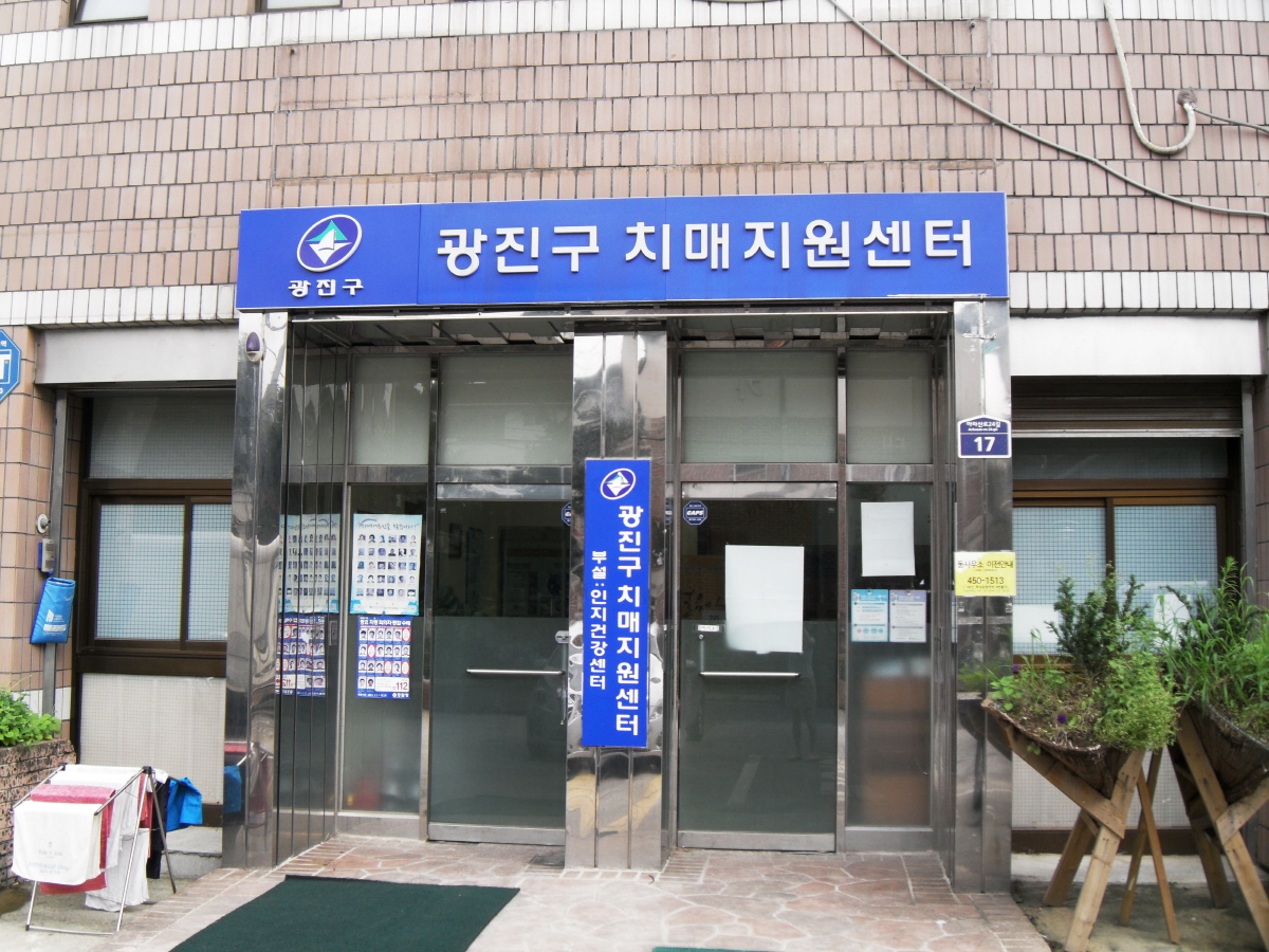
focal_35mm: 39
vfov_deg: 36.8
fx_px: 1430
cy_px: 476
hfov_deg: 47.9
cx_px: 634
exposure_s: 1/250
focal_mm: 7
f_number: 3.7
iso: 80
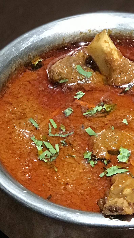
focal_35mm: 178
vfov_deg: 12.1
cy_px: 95
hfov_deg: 6.8
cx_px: 123
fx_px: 1125
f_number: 2.8
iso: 500
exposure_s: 1/50
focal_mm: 6.6
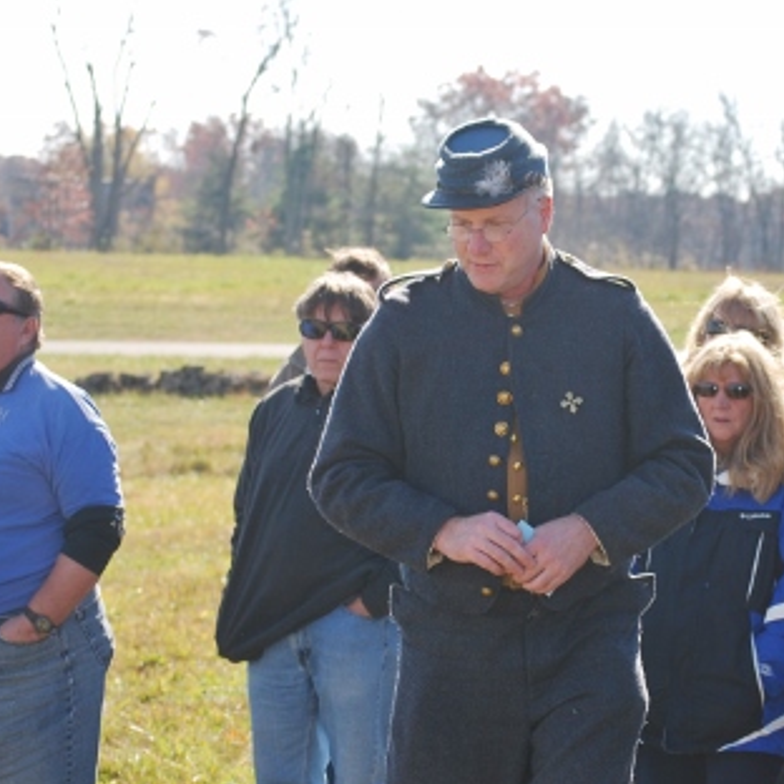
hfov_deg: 12.1
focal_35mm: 144
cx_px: 603
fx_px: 3687
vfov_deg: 12.1
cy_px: 430
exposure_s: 1/200
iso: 100
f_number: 5
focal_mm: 55
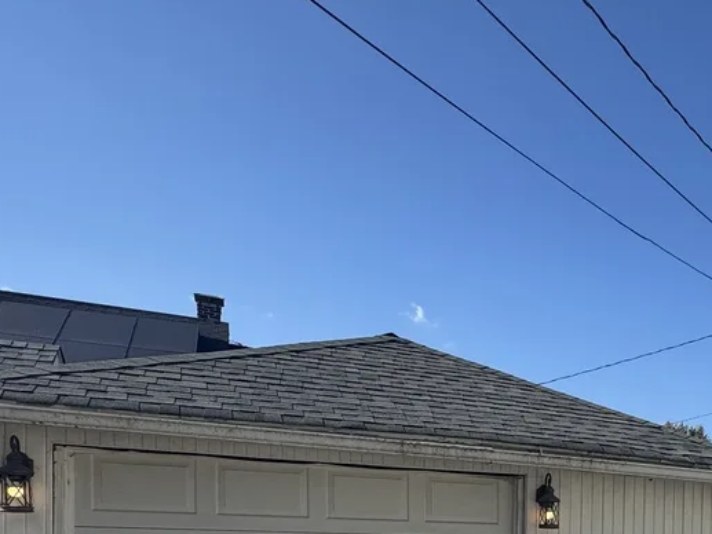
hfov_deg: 41.8
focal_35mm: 39
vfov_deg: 32.2
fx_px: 802
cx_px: 706
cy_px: 597
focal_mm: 2.22
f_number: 2.2
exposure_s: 1/1536
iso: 50
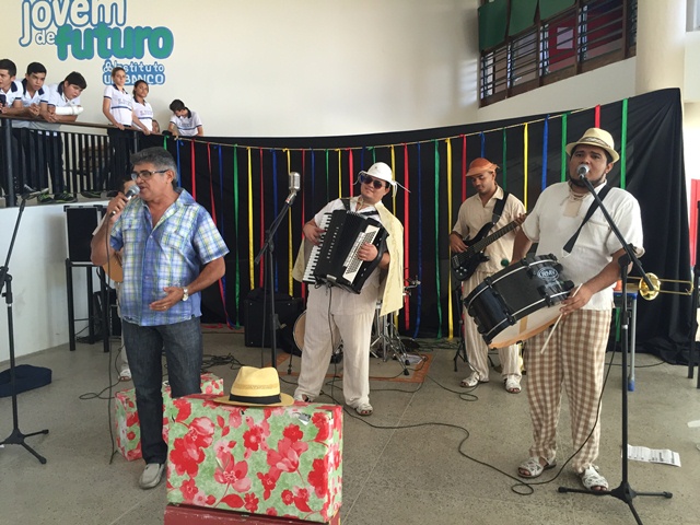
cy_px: 262
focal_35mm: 29
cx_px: 350
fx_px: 586
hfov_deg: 61.7
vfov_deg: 48.2
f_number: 2.2
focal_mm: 4.15
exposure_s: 1/30
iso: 64
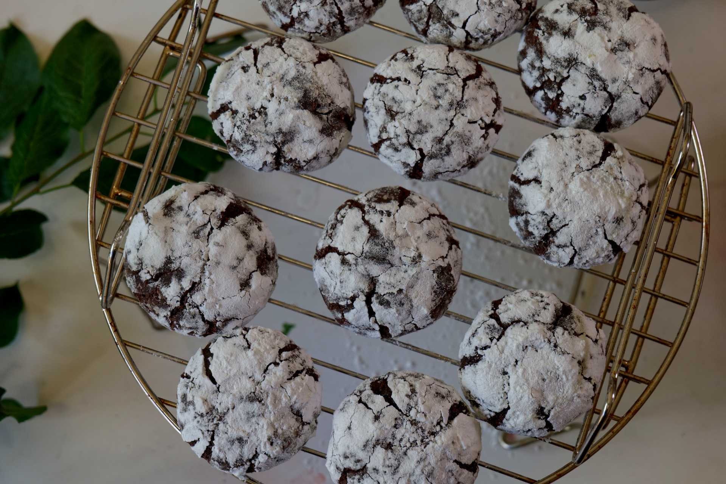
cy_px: 242
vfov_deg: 22.6
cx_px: 363
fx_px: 1210
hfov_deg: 33.4
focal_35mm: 60
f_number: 7.1
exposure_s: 1/80
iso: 500
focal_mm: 60
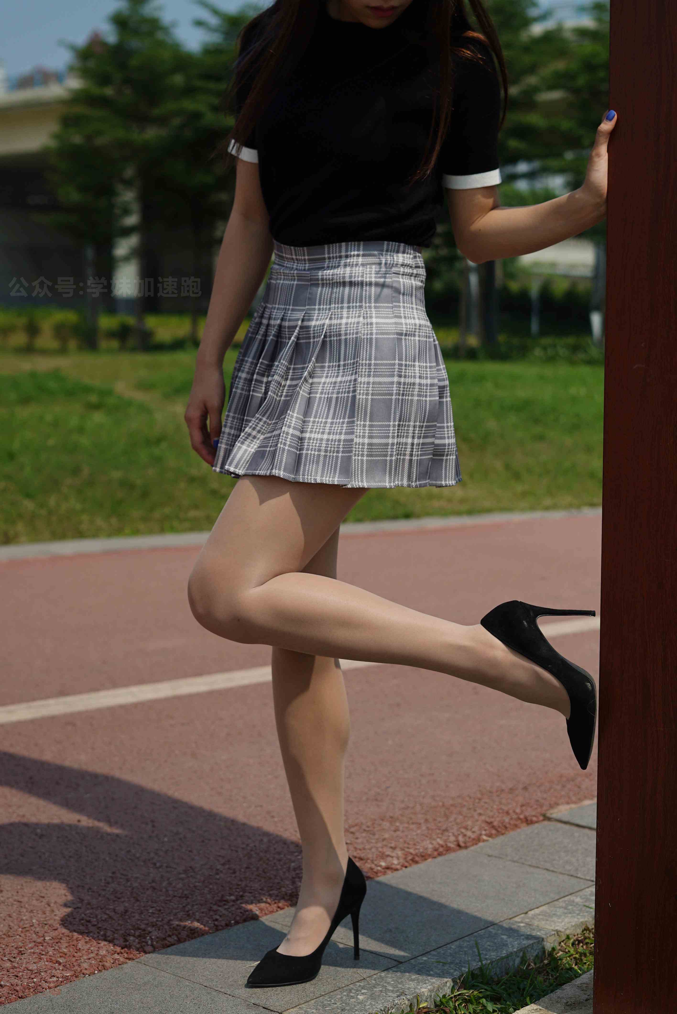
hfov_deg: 27.0
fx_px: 1408
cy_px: 507
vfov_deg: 39.6
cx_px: 338
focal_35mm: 50
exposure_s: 1/2500
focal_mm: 50
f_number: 4
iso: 64
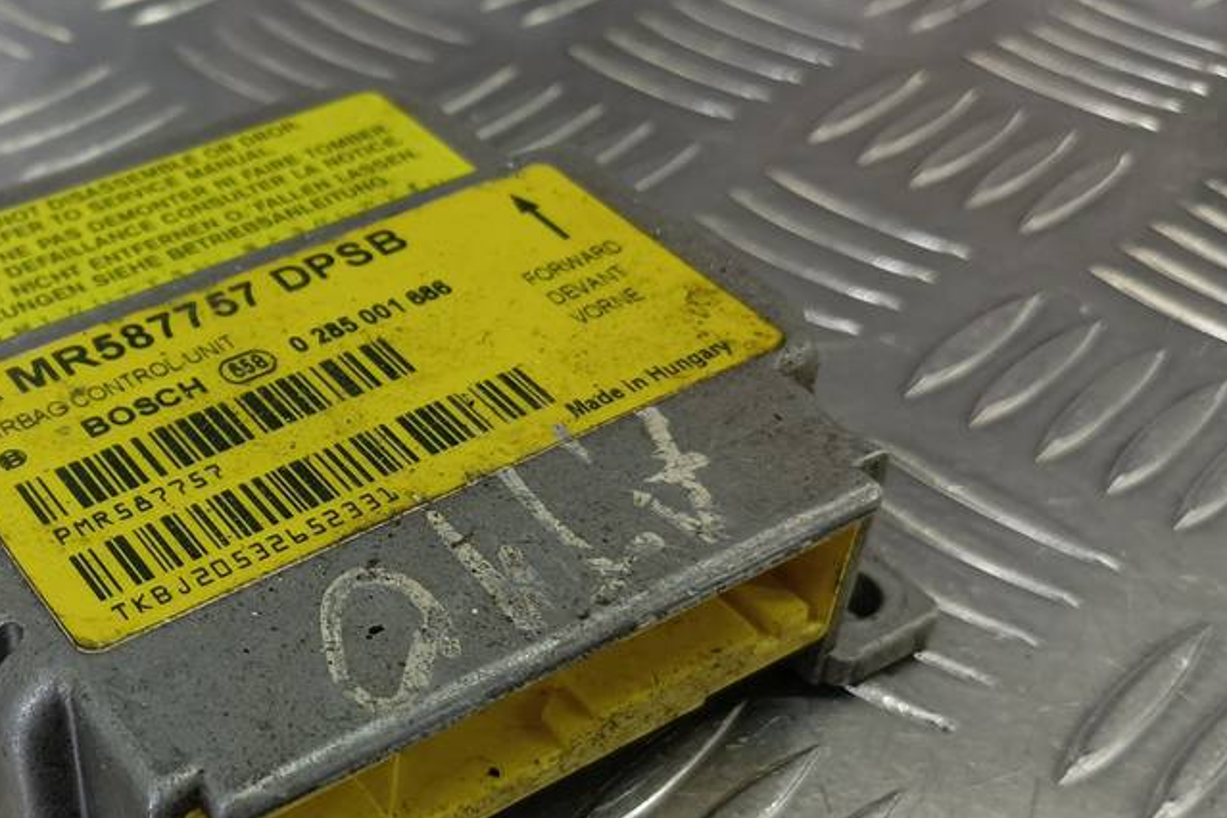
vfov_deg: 29.7
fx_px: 1534
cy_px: 547
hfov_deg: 41.9
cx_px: 265
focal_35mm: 45
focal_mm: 4.11
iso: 82
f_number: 1.6
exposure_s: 1/50
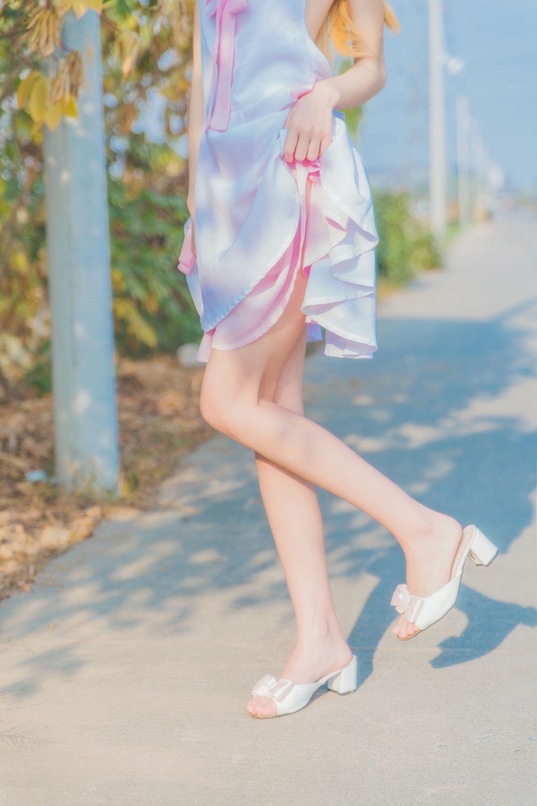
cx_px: 268
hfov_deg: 19.5
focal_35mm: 70
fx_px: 1566
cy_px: 403
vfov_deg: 28.8
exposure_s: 1/640
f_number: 2.8
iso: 80
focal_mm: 70
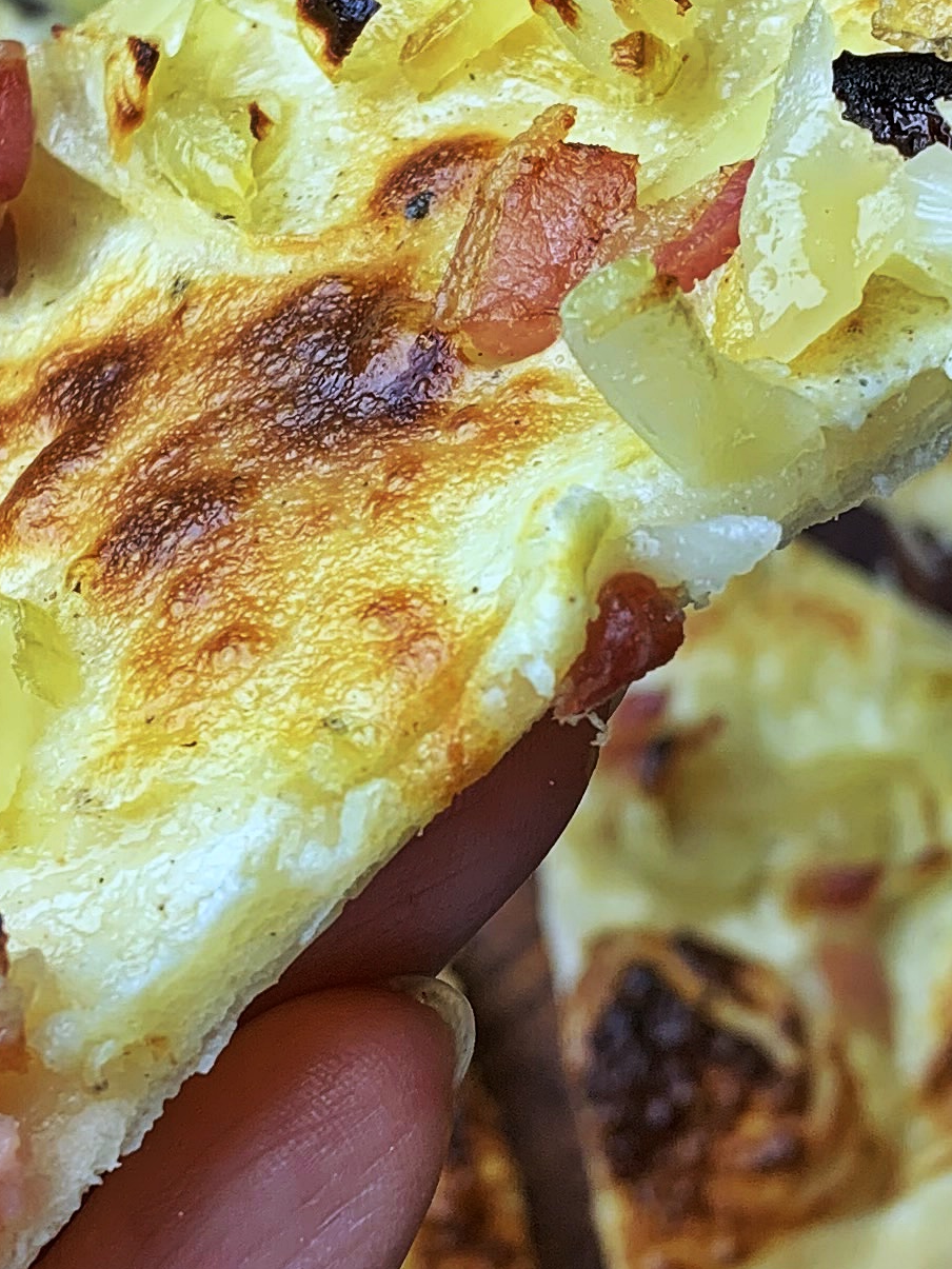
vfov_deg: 22.5
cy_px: 583
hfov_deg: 17.0
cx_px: 490
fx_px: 3190
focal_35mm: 87
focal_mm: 4.25
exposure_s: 1/100
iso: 40
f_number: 1.8
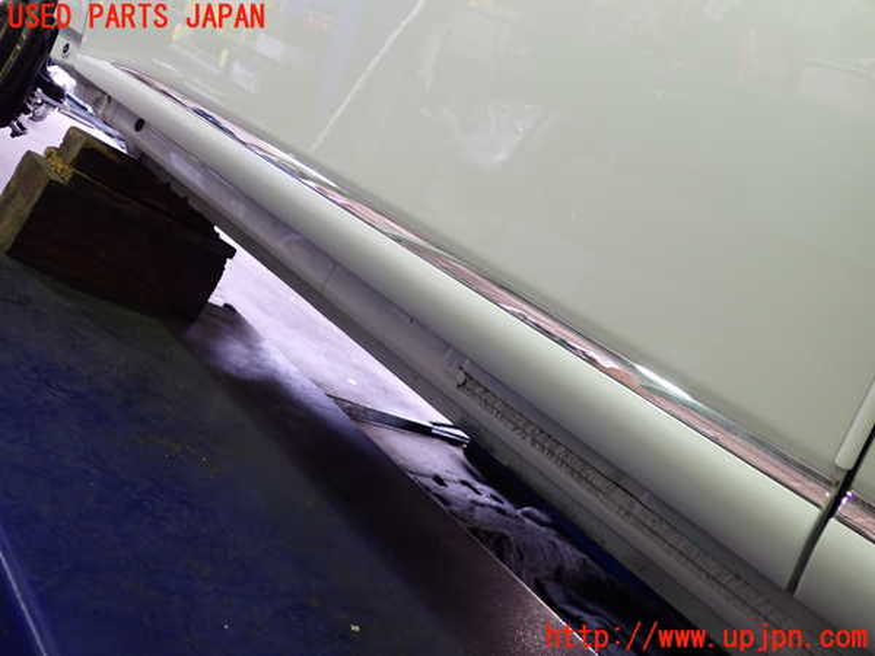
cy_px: 328
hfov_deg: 60.0
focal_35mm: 30
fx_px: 758
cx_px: 438
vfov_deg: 46.8
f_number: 2.3
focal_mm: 5.4
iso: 250
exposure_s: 1/30
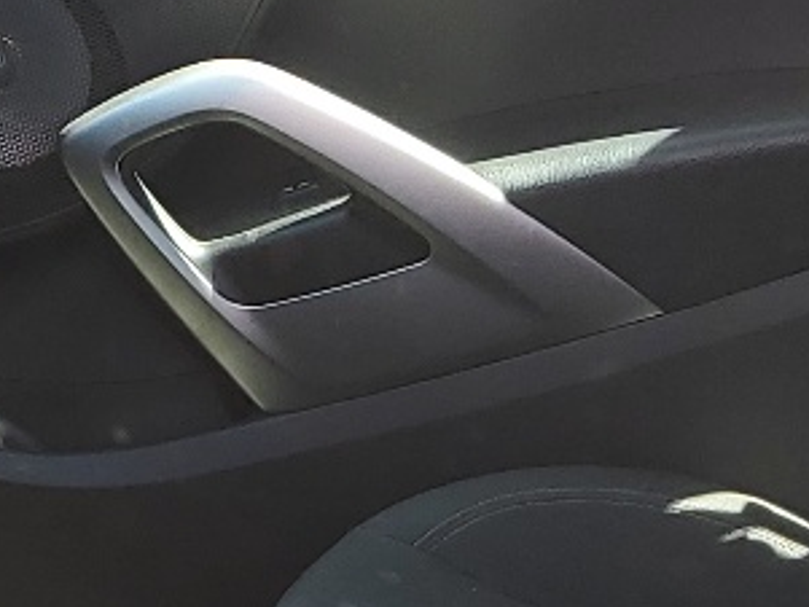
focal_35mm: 138
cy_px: 892
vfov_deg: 10.4
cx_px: 478
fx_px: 3226
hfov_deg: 14.3
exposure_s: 1/133
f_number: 1.5
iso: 50
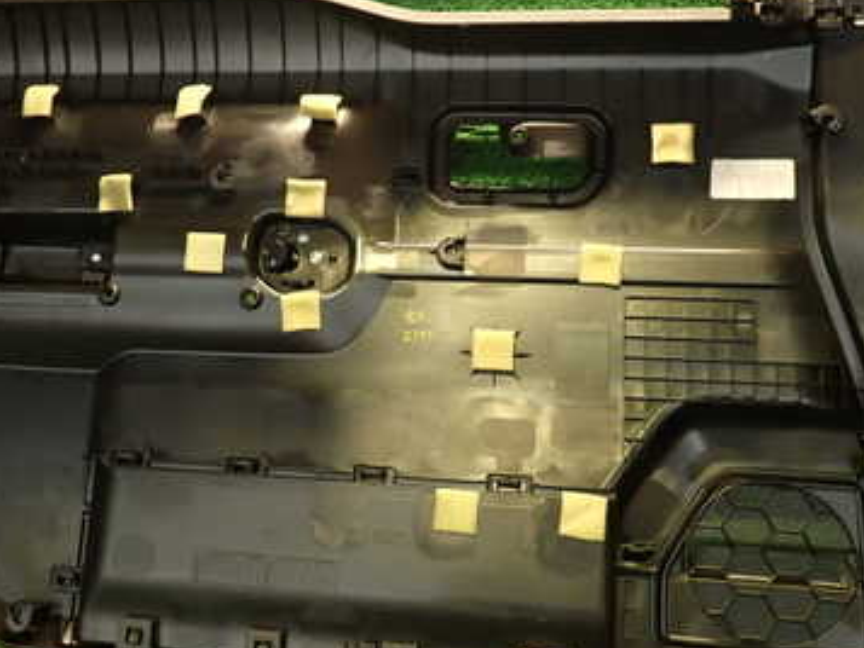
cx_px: 324
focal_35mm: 42
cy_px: 256
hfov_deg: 44.4
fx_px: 1049
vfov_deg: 34.2
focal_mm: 4.5
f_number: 2
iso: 320
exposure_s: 1/30
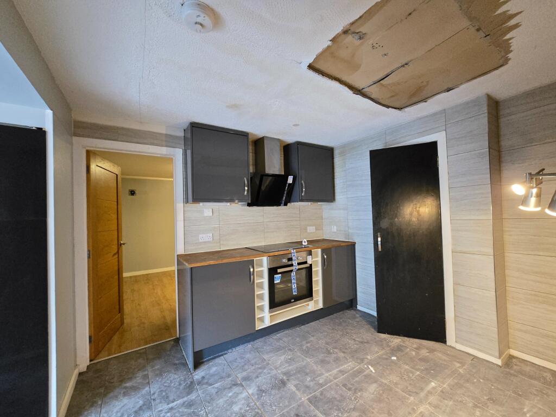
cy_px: 208
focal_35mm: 13
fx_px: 209
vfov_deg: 89.9
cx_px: 278
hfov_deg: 106.2
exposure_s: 1/25
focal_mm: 2.2
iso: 1600
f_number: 2.2
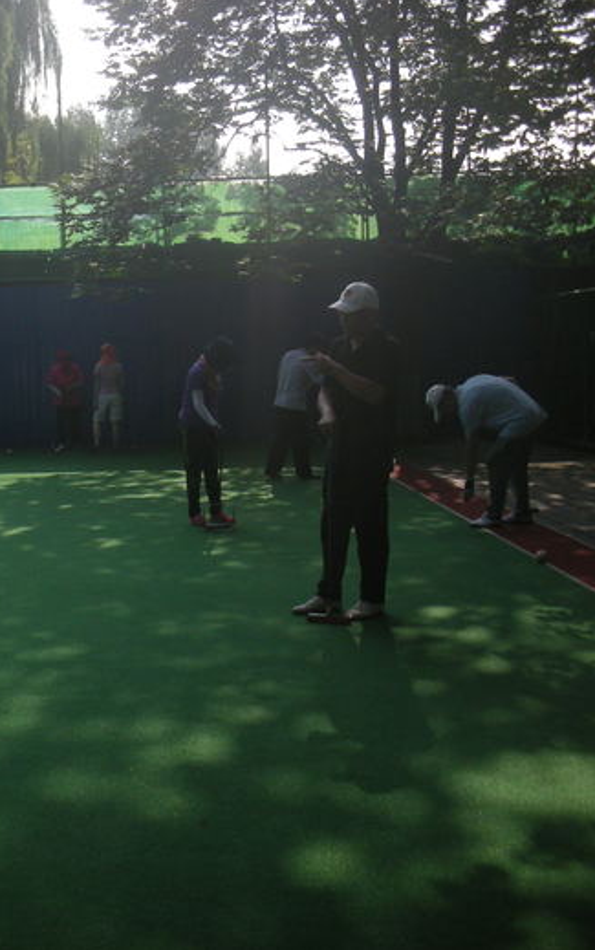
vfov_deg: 40.3
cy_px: 475
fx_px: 1295
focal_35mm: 50
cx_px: 38
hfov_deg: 24.9
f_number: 2.8
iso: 50
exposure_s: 1/432
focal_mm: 5.8
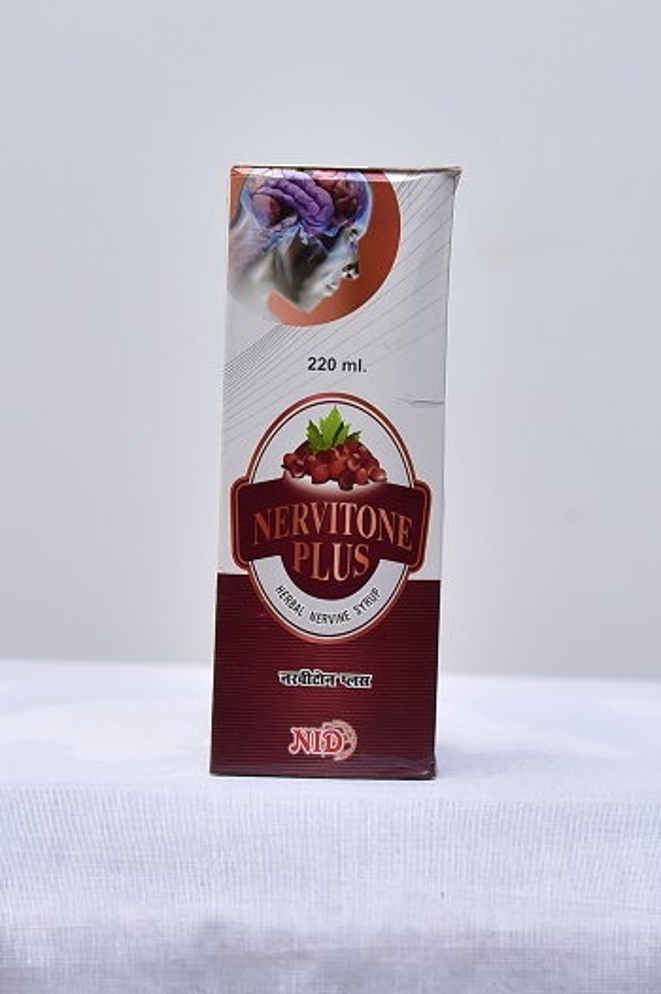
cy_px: 497
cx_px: 330
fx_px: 1103
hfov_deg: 33.4
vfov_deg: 48.5
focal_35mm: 40
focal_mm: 40
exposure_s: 1/125
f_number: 4
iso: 1250
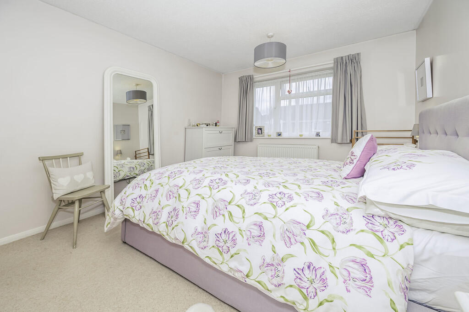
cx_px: 234
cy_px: 156
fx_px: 182
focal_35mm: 14
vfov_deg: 81.2
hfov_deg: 104.2
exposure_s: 1/125
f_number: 7.1
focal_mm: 14
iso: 320
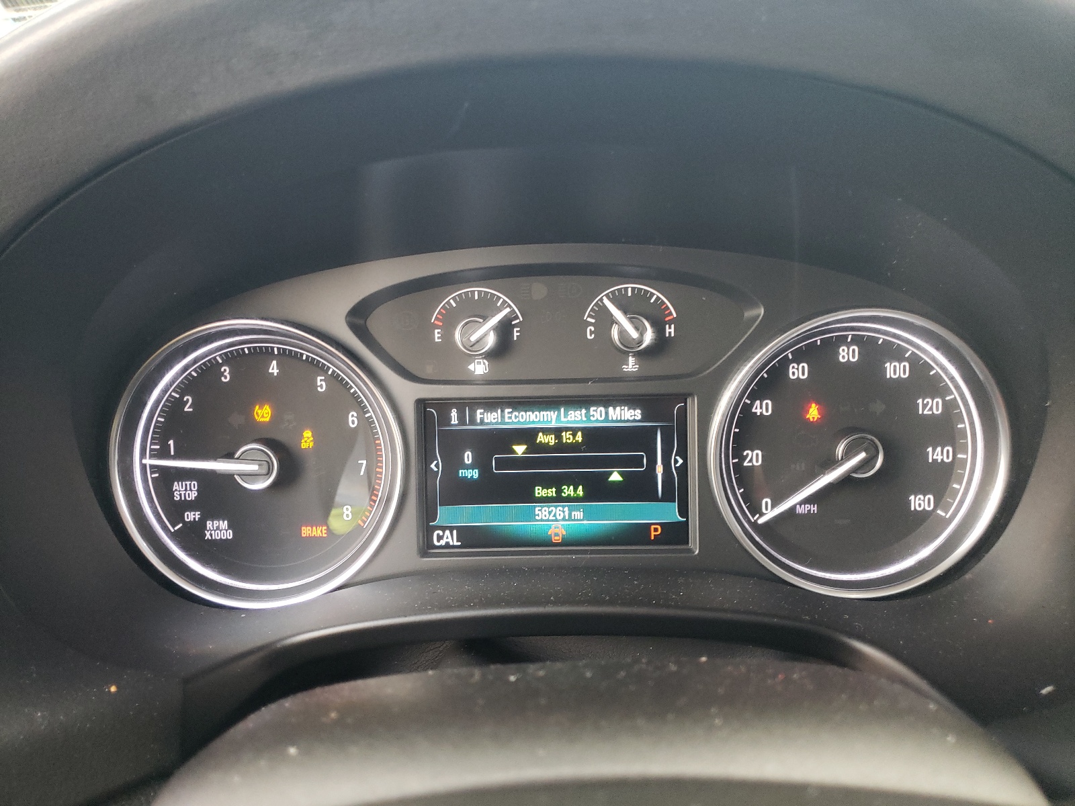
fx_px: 807
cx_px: 538
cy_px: 403
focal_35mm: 26
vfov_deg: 53.1
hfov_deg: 67.3
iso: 162
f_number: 1.5
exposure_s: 1/50
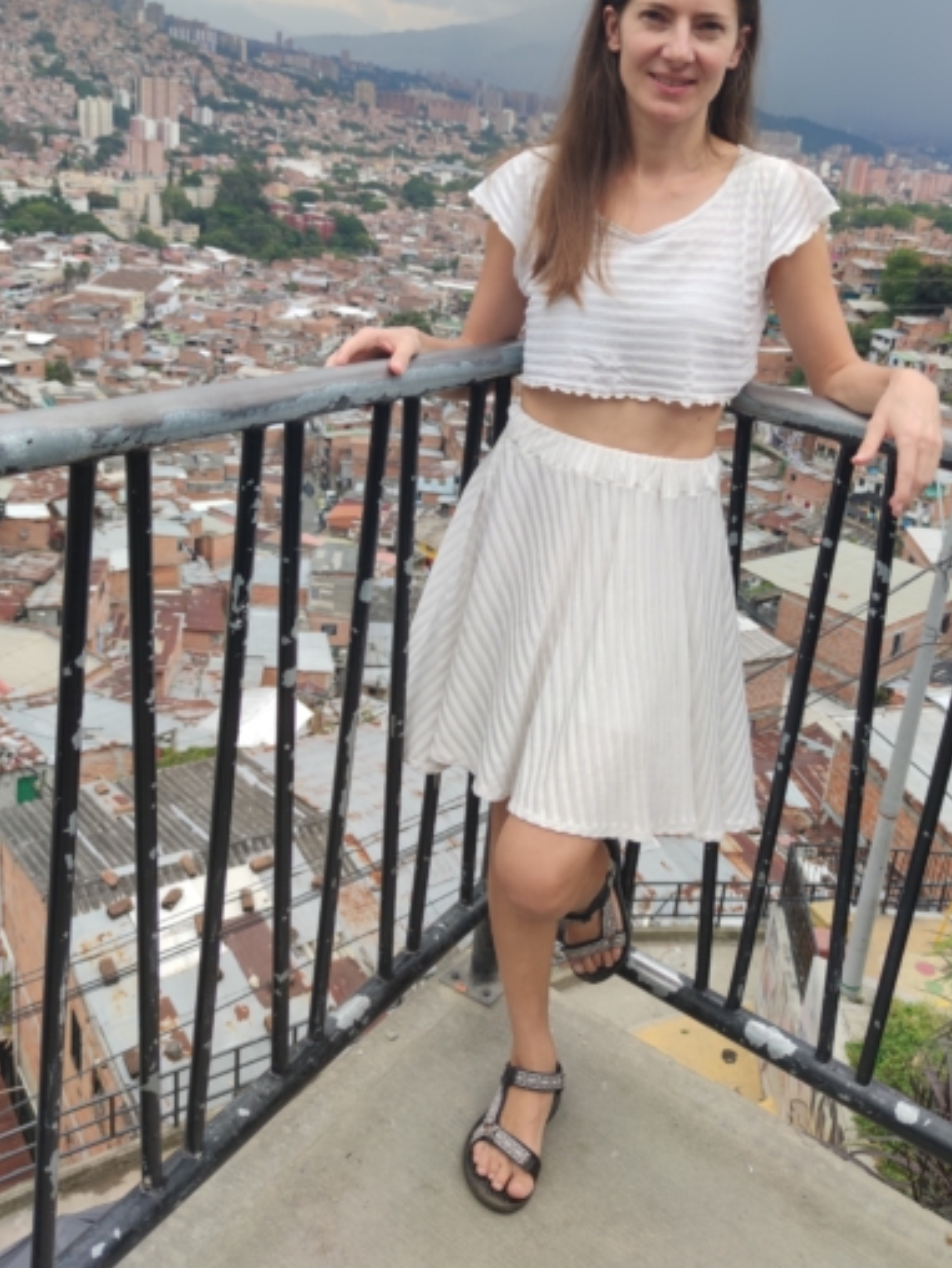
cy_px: 483
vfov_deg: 54.8
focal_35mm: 33
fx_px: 1210
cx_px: 552
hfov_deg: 42.8
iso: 100
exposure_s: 1/507
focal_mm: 6.72
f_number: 1.69
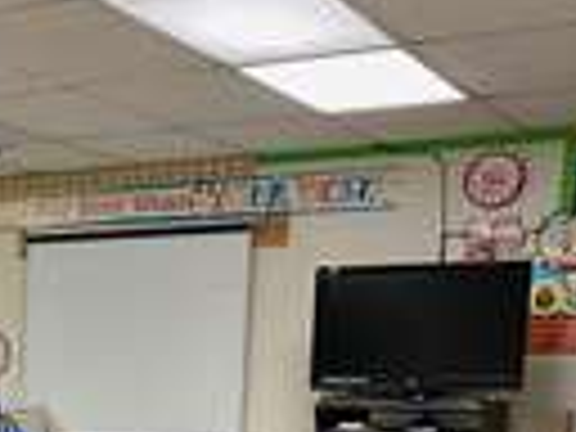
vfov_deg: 17.1
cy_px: 562
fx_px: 1348
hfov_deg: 21.2
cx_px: -225
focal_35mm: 81
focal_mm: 4.25
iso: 80
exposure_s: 1/60
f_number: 1.8
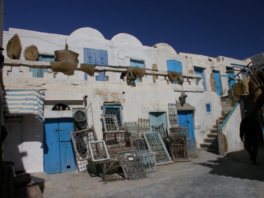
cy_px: 99
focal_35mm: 38
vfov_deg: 37.7
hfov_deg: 49.0
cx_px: 132
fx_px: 290
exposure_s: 1/346
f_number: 7.5
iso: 100
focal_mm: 7.85
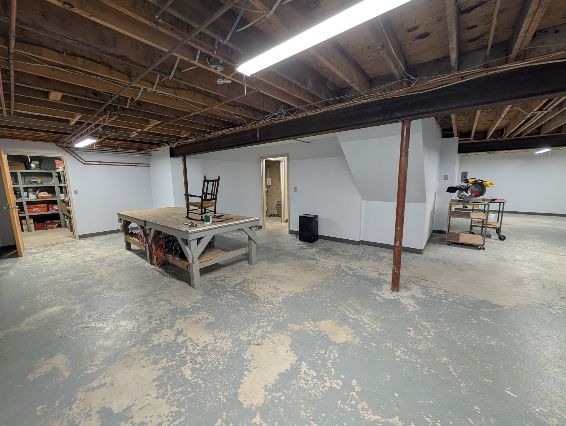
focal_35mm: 12
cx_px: 283
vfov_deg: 94.6
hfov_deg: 110.5
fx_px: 196
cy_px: 213
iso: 59
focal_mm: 2.02
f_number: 1.7
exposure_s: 1/40
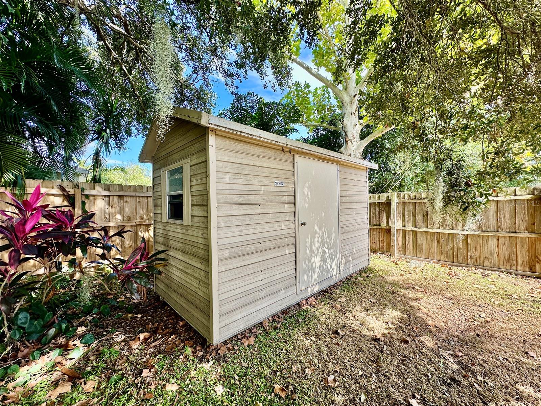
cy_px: 203
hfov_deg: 102.1
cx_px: 270
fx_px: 219
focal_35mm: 14
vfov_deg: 85.7
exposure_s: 1/309
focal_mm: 2.22
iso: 40
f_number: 2.2
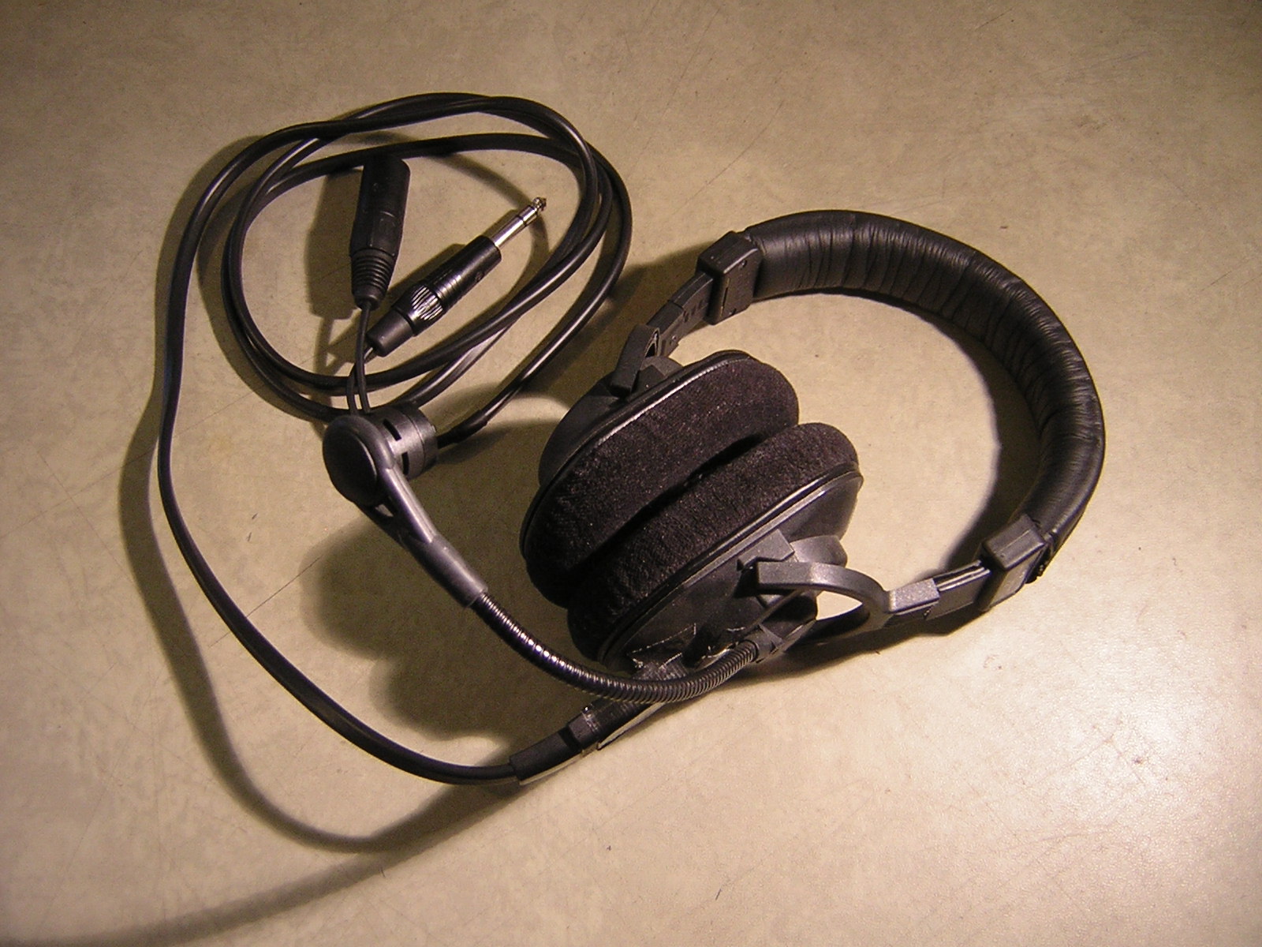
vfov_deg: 39.7
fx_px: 1312
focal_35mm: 36
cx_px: 631
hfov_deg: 51.4
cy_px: 474
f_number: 2.6
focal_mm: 4.7
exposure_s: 1/5.5
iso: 70
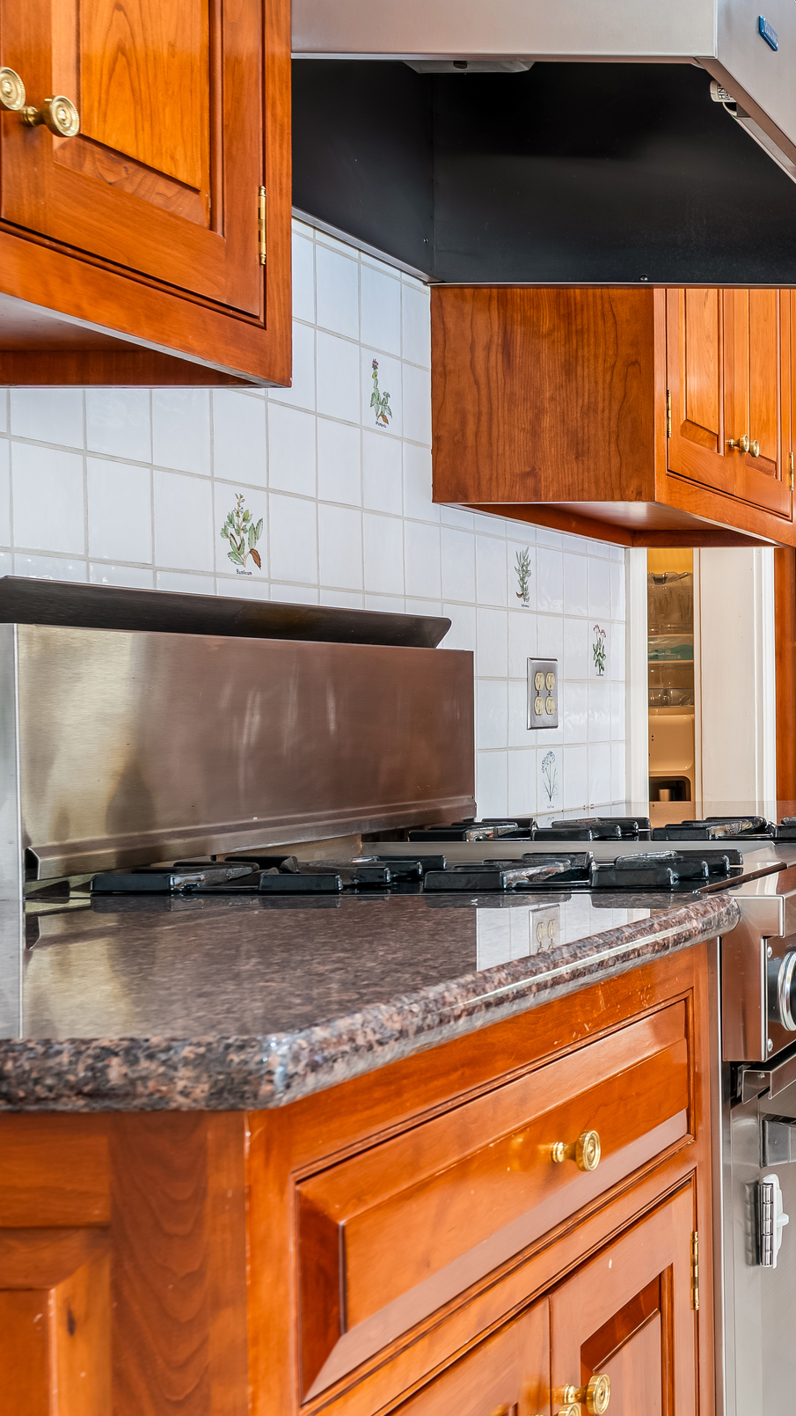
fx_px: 1801
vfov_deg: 42.9
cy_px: 744
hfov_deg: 20.0
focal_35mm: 48
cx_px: 1317
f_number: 8
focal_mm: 24
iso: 100
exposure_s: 1.3
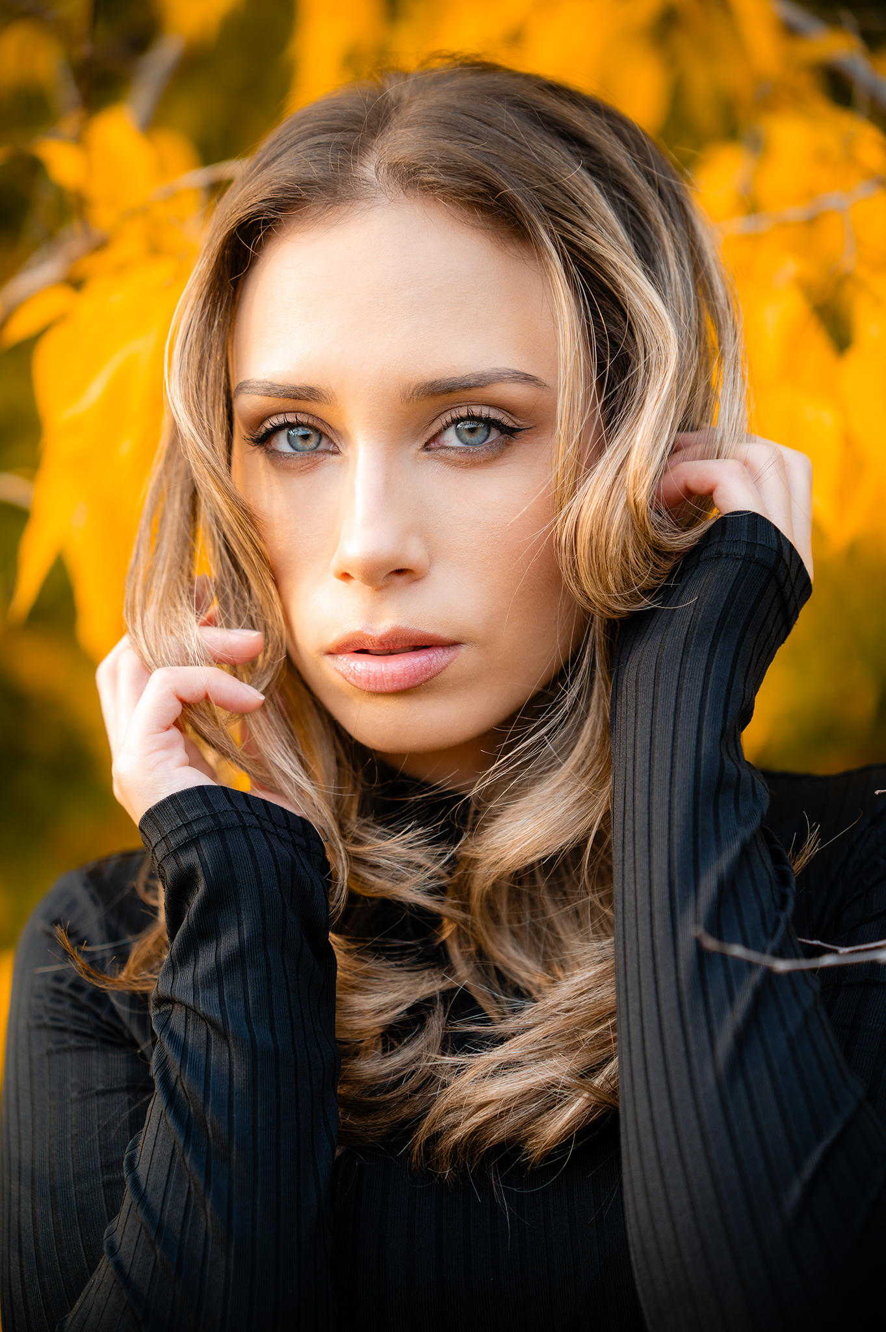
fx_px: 2772
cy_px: 666
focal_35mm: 75
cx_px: 443
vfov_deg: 27.0
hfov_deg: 18.2
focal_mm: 75
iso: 100
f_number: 2.8
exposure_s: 1/100
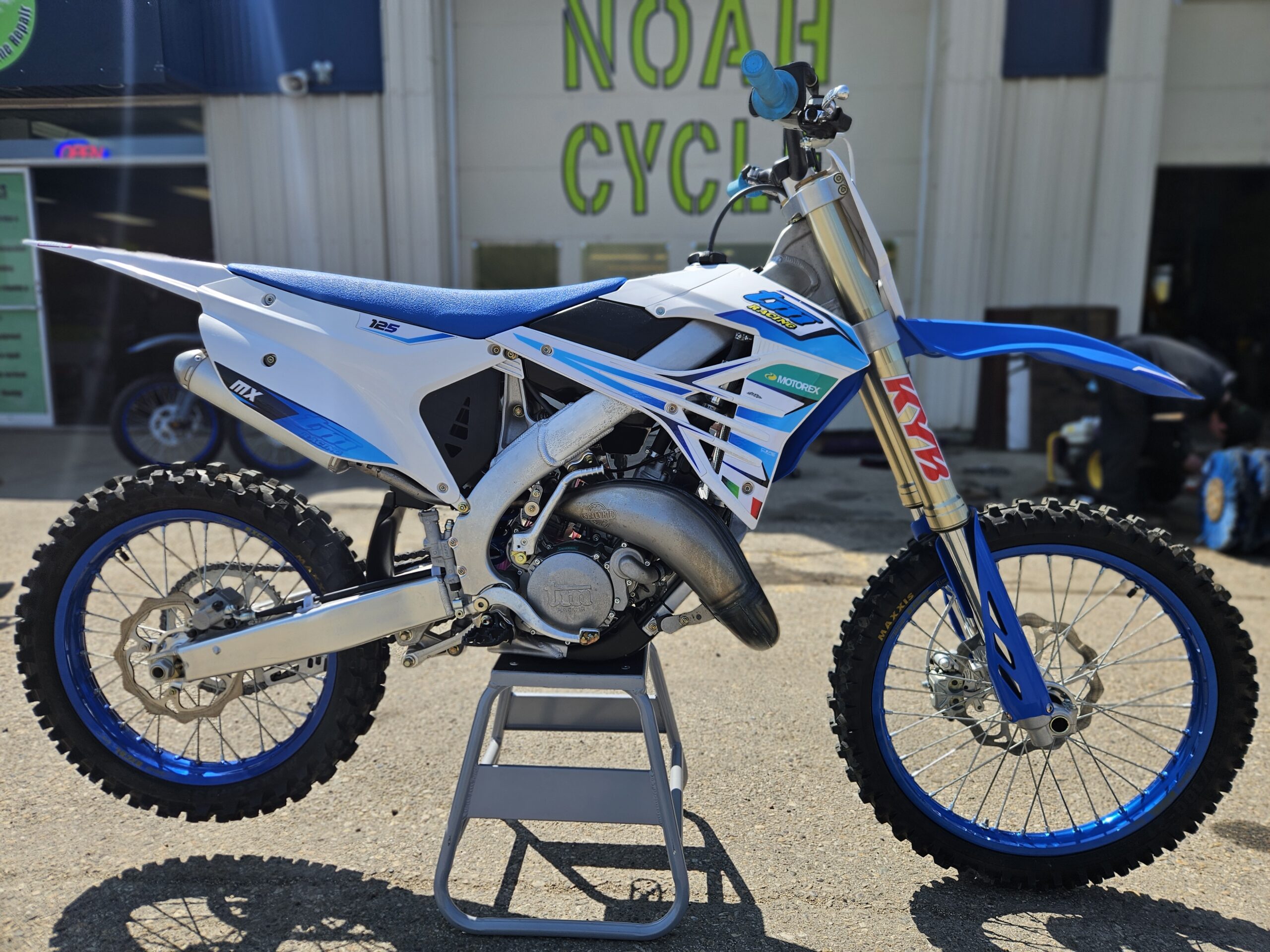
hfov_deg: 73.9
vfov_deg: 58.9
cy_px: 476
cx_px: 635
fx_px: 844
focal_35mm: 23
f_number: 1.8
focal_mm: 5.4
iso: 25
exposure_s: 1/1429
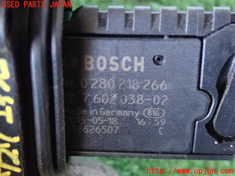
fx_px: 523
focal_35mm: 77
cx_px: 118
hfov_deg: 25.3
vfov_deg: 19.1
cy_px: 88
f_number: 4.1
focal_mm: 13.65
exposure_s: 1/13
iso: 1600
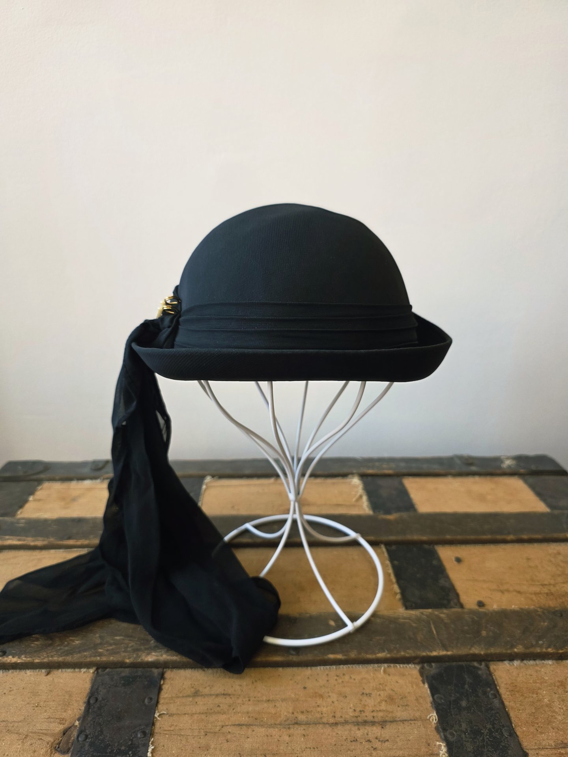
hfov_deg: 58.9
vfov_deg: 73.9
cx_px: 284
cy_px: 378
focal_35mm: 23
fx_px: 503
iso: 200
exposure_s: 1/120
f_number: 1.7
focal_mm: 6.3
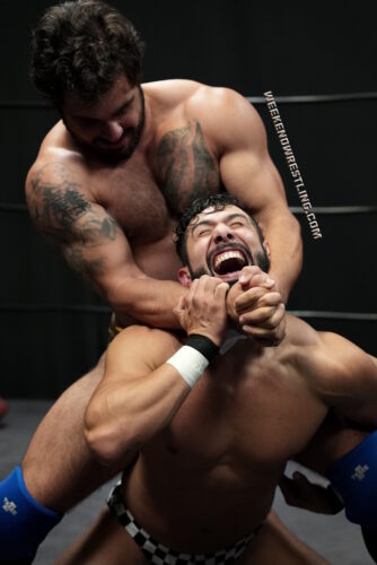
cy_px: 282
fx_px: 1098
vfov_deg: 28.8
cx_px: 188
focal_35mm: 70
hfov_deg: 19.5
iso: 8000
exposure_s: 1/320
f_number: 2.8
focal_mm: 70
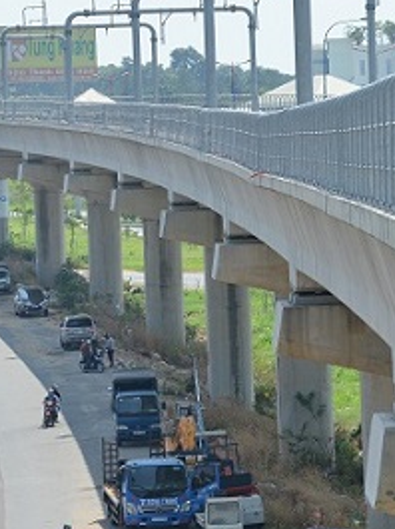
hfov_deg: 5.3
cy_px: 178
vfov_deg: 7.1
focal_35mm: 279
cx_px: 199
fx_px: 4255
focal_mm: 120
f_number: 6.3
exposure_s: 1/640
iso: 320
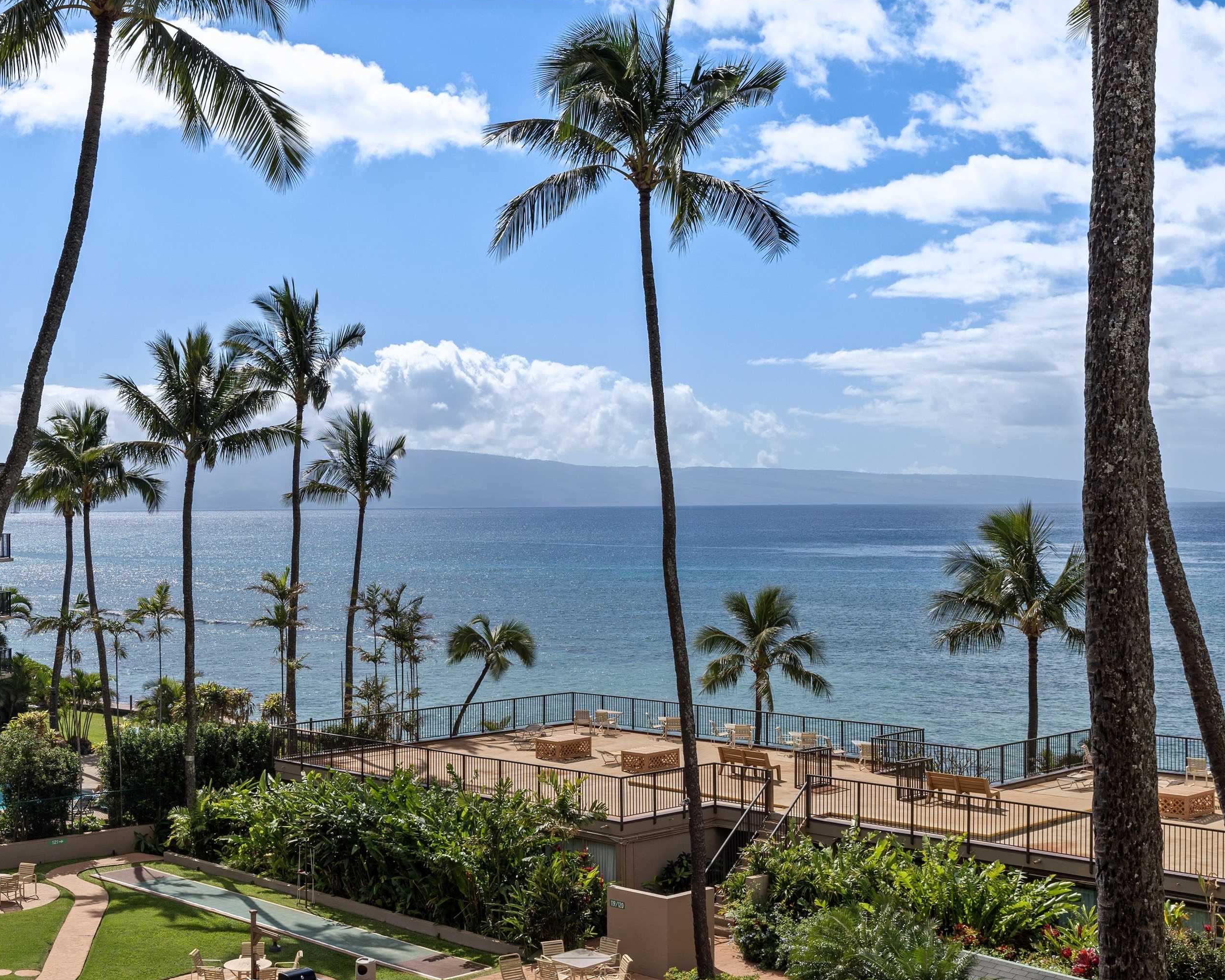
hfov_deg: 38.6
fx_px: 1740
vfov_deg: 31.4
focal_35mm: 48
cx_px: 495
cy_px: 494
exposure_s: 1/640
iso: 100
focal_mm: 28
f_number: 8
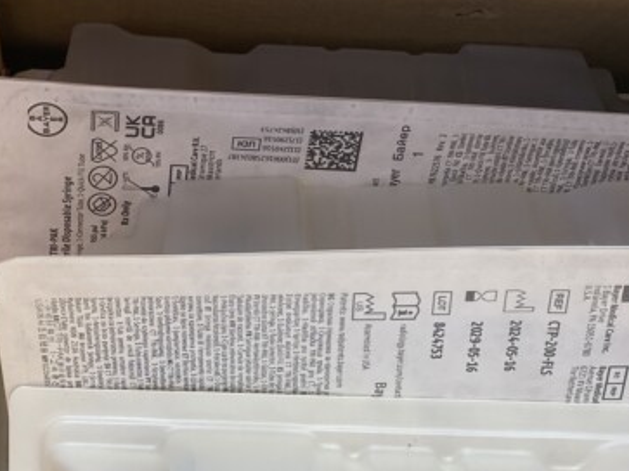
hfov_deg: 22.2
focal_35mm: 86
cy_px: 391
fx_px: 1562
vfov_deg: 17.0
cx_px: 59
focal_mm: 4.25
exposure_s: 1/122
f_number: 1.8
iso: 32
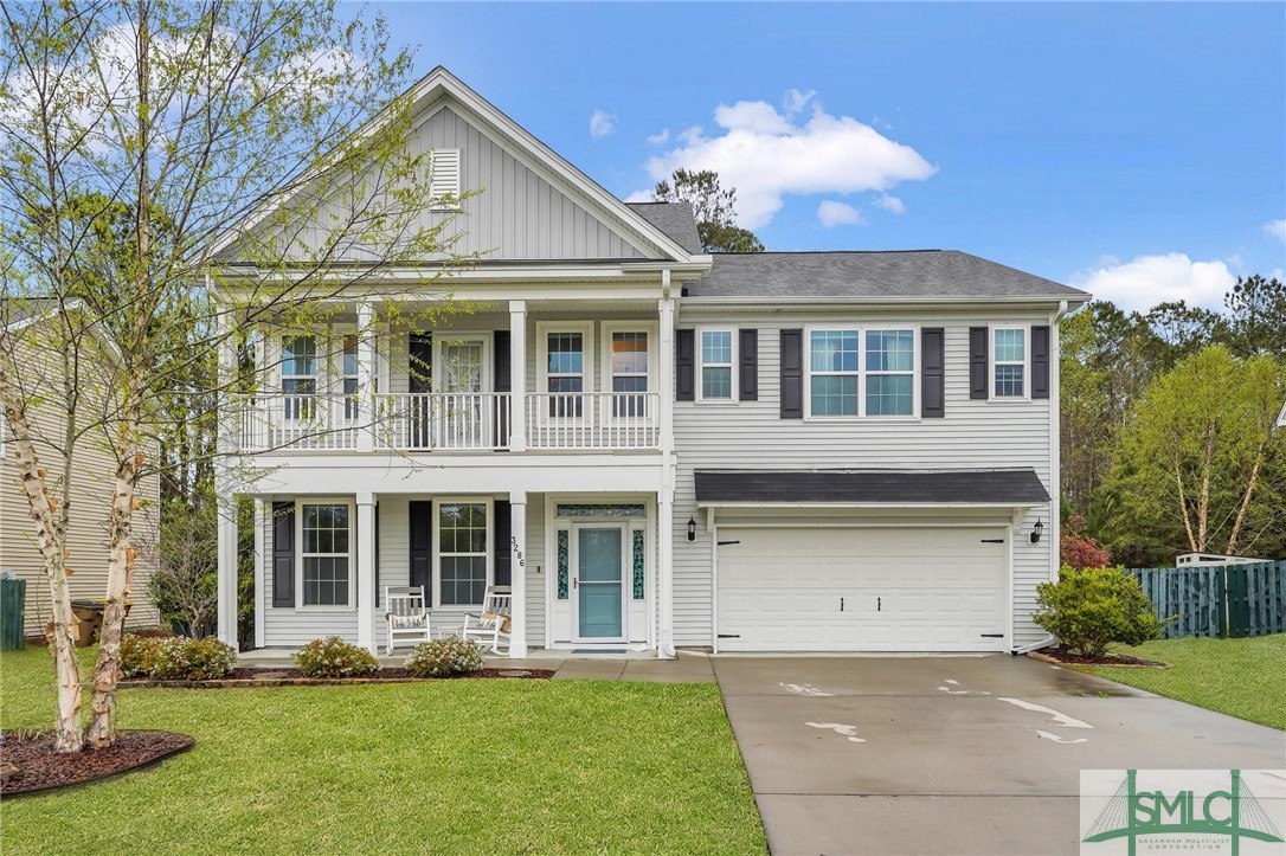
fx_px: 803
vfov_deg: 56.1
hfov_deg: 77.3
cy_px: 428
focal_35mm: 22
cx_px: 643
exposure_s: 1/125
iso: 250
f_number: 9
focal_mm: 22.5
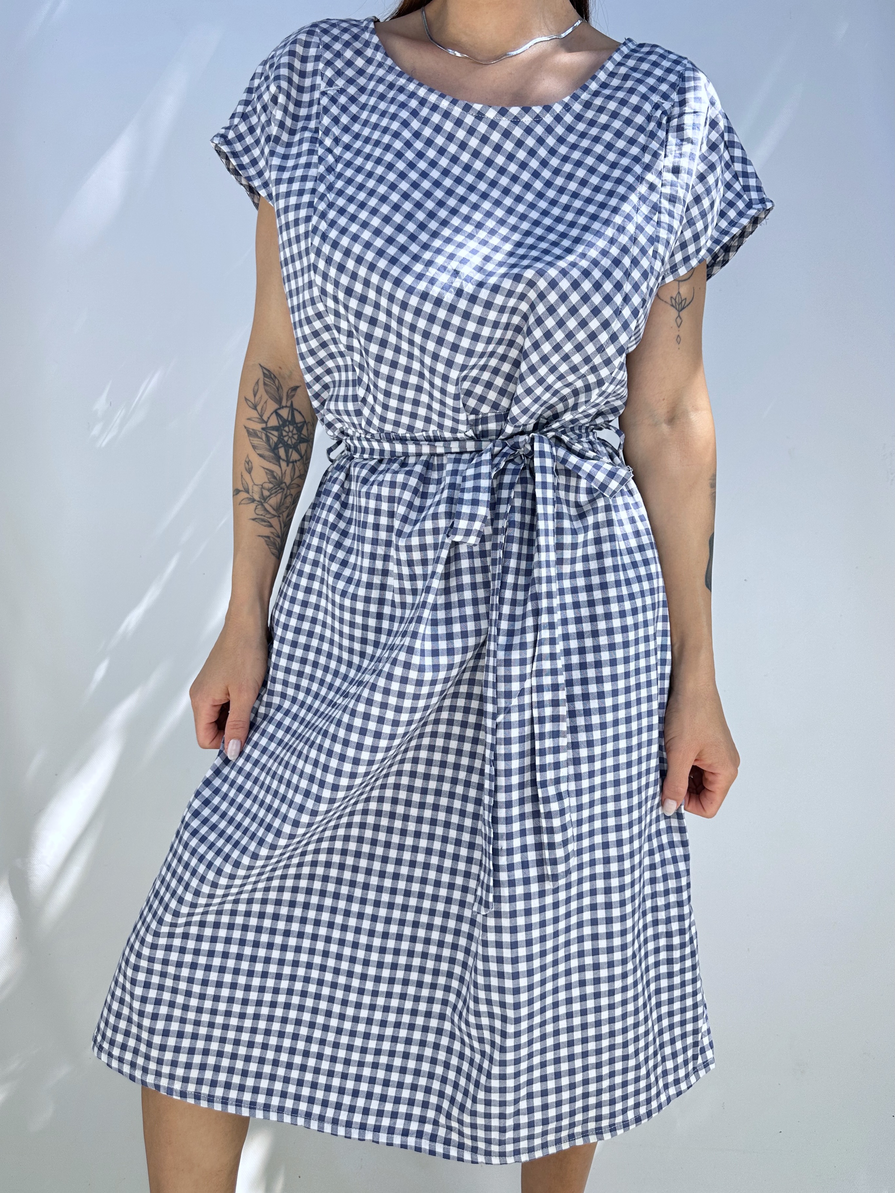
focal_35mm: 24
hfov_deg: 56.8
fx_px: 827
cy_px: 596
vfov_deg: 71.6
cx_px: 448
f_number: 1.78
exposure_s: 1/428
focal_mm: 6.86
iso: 80
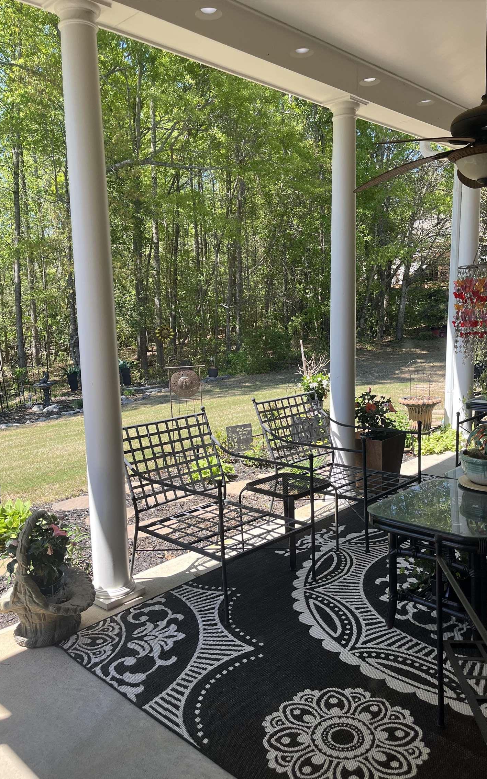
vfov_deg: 66.5
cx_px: 233
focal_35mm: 28
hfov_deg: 44.5
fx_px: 595
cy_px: 395
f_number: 1.6
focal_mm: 5.1
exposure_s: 1/602
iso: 50
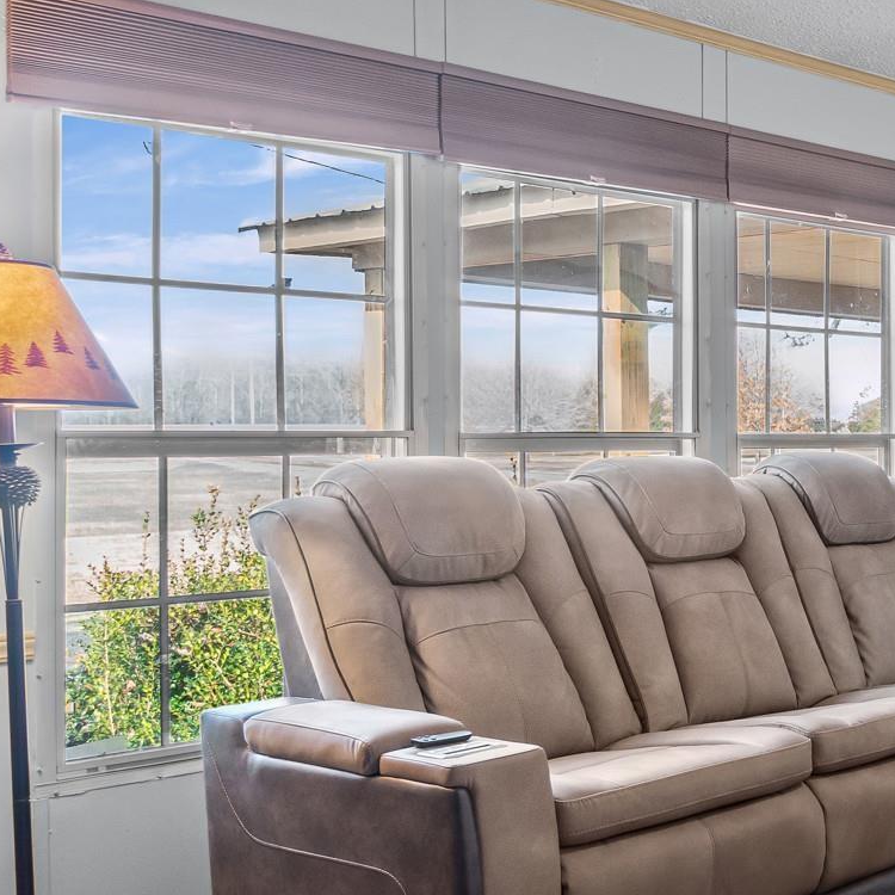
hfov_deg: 27.3
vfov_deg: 33.4
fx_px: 1492
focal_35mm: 51
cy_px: 438
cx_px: 1195
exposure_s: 1/1.25
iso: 250
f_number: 9
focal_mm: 12
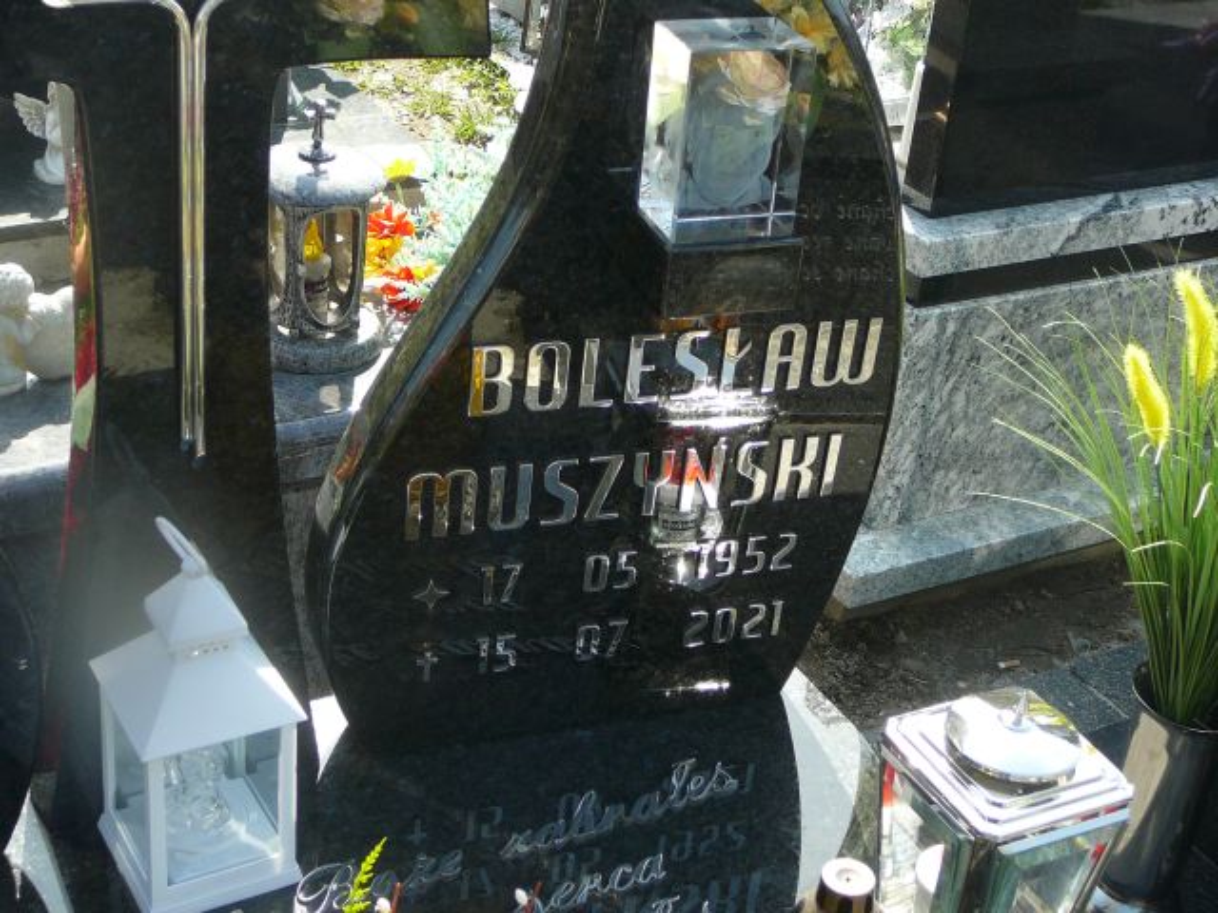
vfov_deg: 28.0
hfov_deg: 36.8
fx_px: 1830
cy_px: 456
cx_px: 609
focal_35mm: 52
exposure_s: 1/200
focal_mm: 7.8
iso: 80
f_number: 3.4
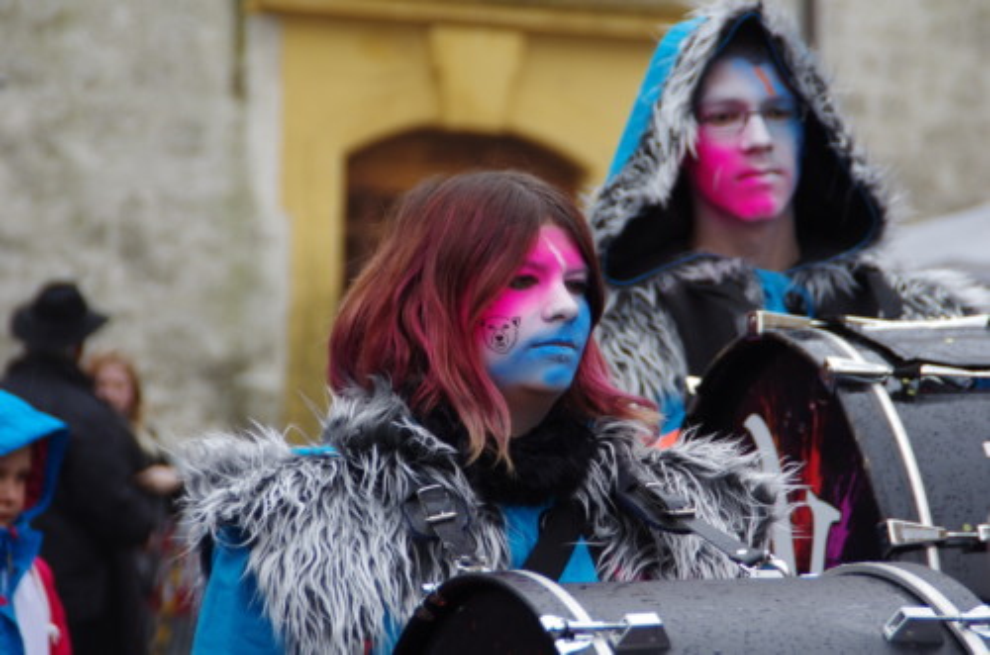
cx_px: 495
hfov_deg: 10.6
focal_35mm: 195
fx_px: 5351
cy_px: 328
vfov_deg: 7.0
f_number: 6.3
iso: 800
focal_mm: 130
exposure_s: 1/200
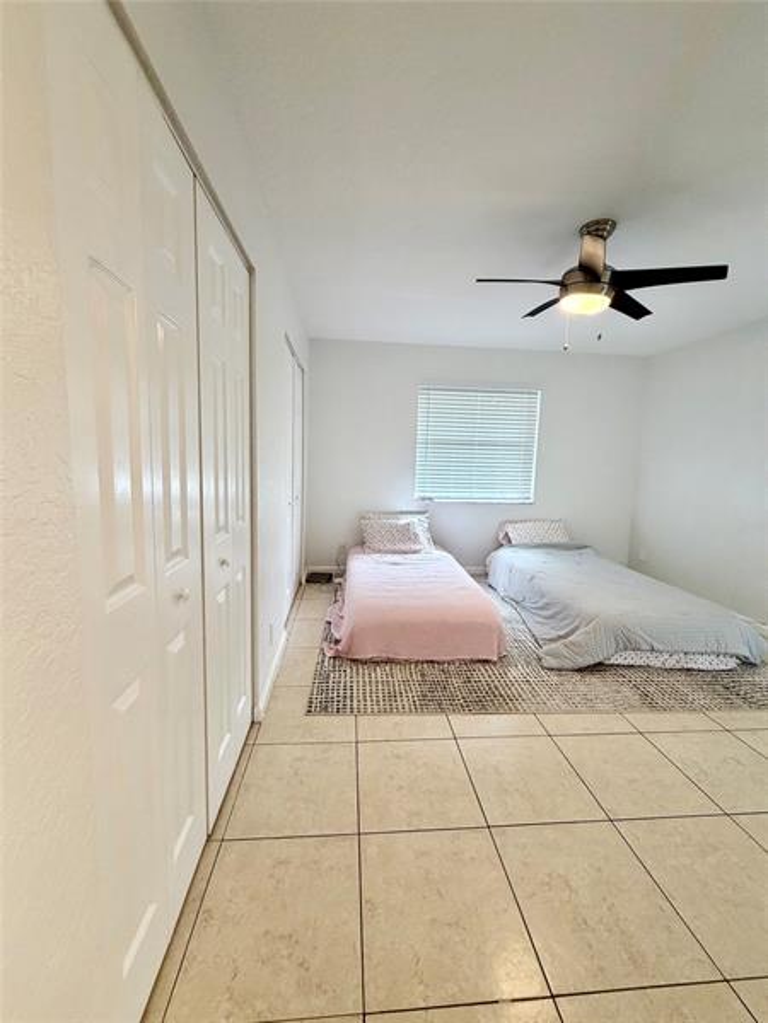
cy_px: 512
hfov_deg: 85.7
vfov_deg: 102.1
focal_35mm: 14
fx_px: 414
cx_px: 384
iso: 200
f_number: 2.2
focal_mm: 2.22
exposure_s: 1/120
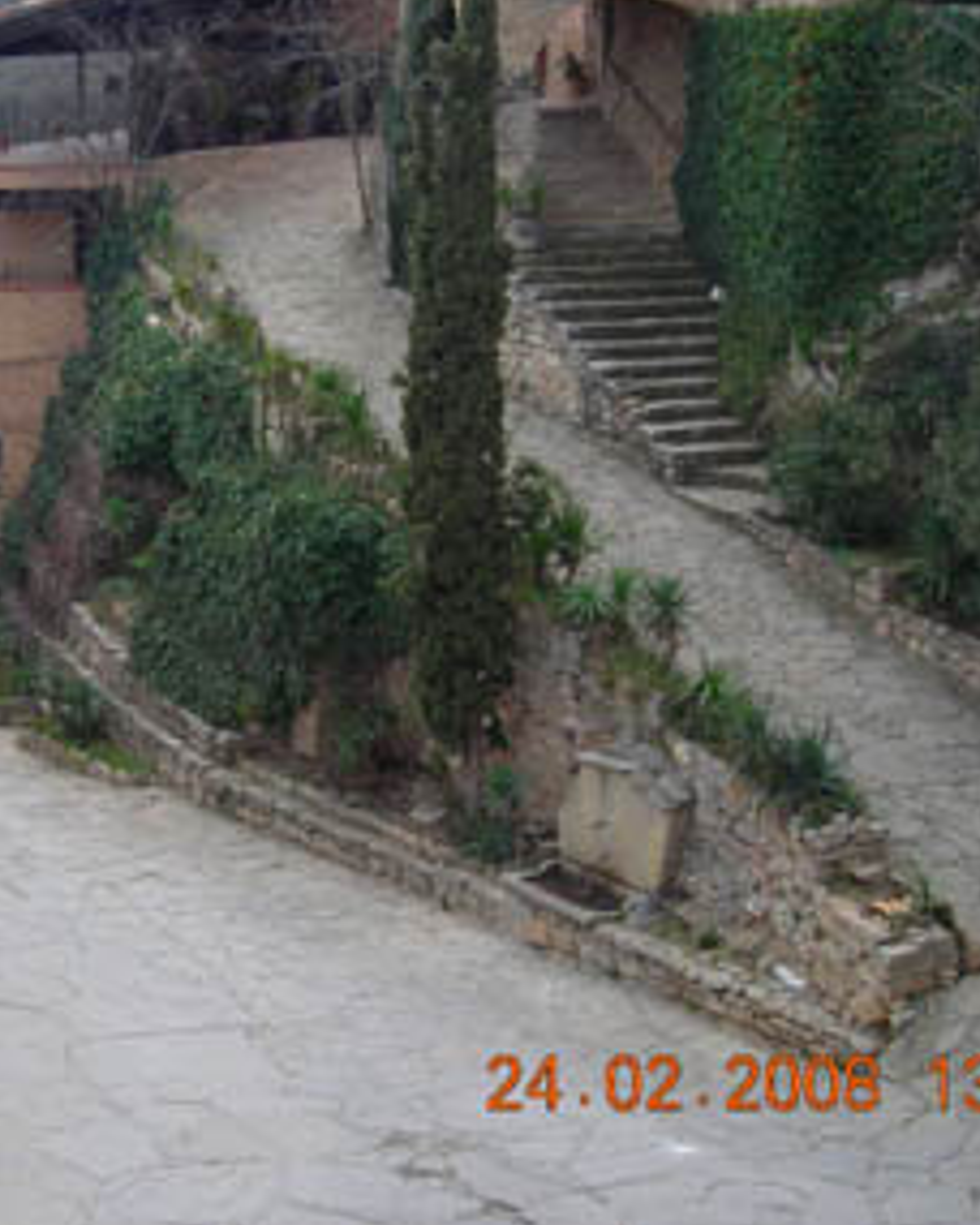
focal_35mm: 65
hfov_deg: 23.1
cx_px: 176
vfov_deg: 29.0
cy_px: 445
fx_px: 2357
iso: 50
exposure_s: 1/322
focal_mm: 6.3
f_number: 3.2
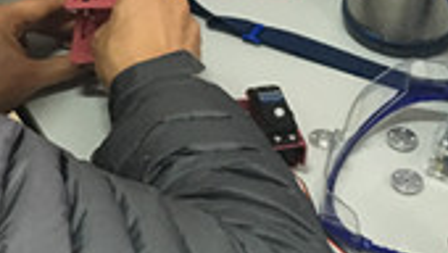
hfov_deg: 21.5
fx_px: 1106
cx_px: -69
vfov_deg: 12.9
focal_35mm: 93
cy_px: 12
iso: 250
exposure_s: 1/17
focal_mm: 4.15
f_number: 2.2
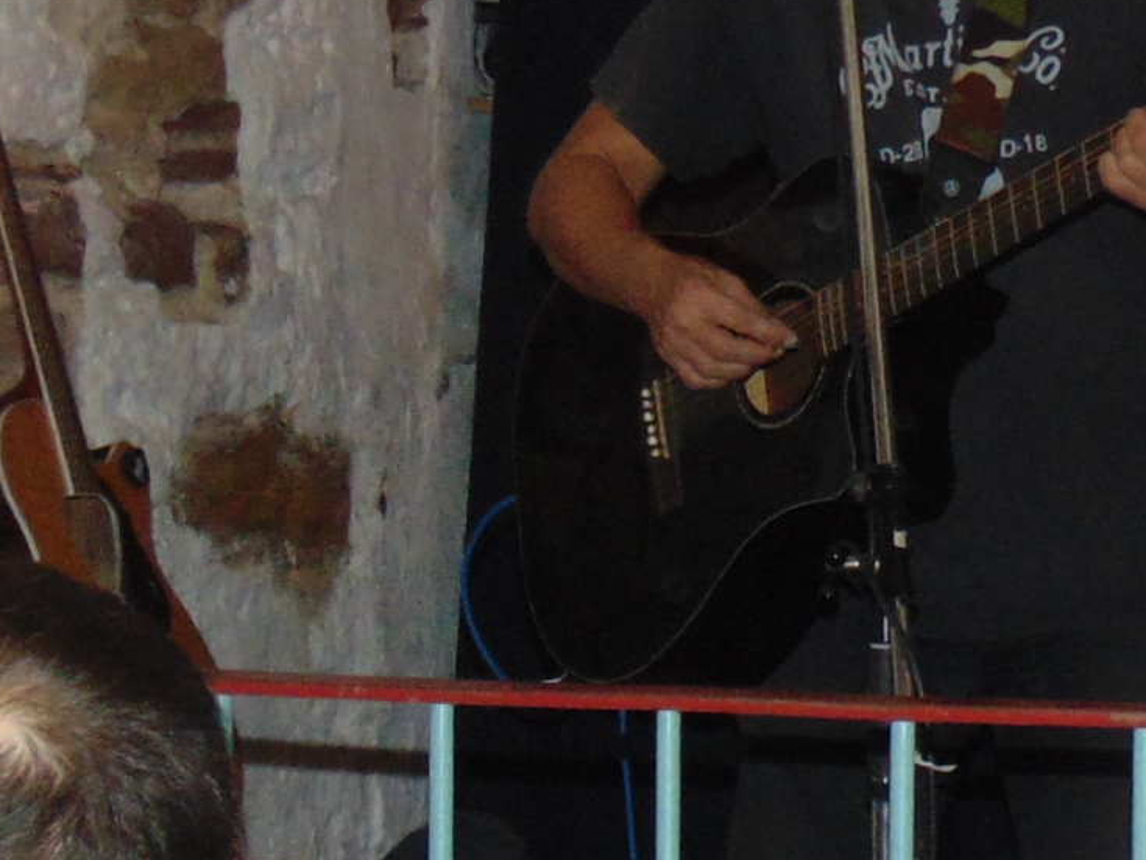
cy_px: 527
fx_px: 4107
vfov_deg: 12.0
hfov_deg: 15.8
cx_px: 848
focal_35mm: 124
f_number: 3
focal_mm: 4.5
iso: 200
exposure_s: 1/8
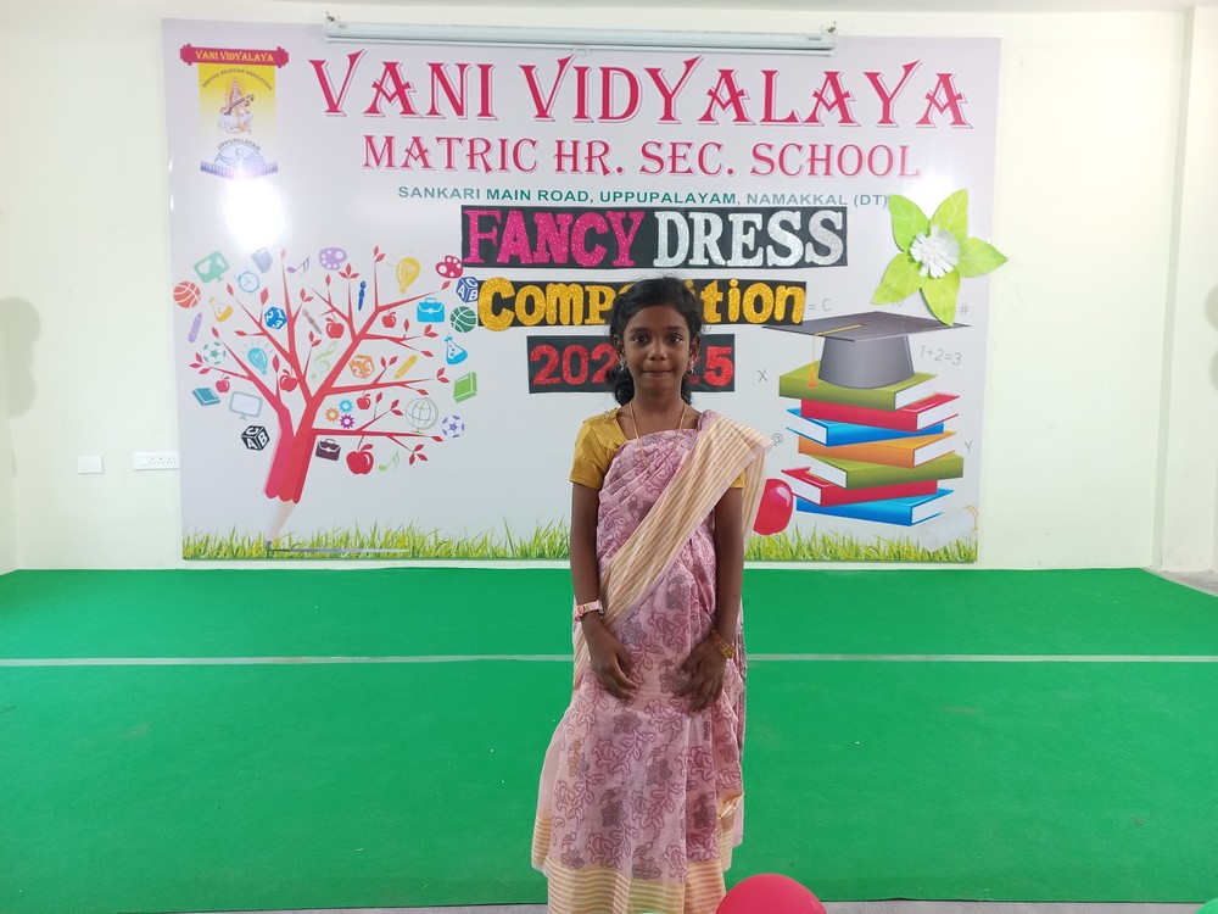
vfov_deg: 54.9
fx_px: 880
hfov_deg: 69.4
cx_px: 609
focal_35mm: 25
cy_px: 457
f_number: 1.8
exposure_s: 1/33.3
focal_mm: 4.6
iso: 200
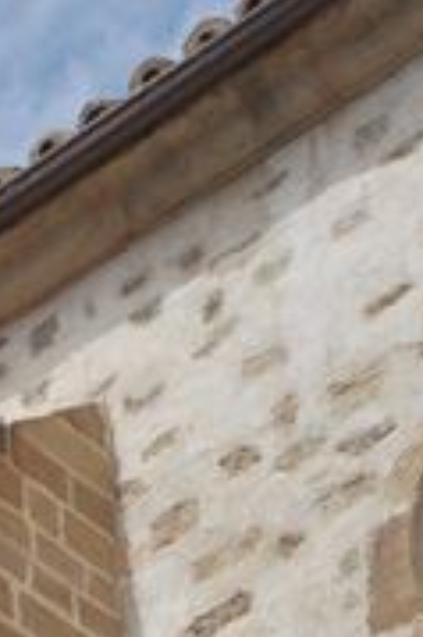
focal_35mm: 133
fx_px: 2348
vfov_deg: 13.2
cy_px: 1292
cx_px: -359
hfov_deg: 9.7
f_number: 11
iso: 200
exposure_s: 1/500
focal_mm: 20
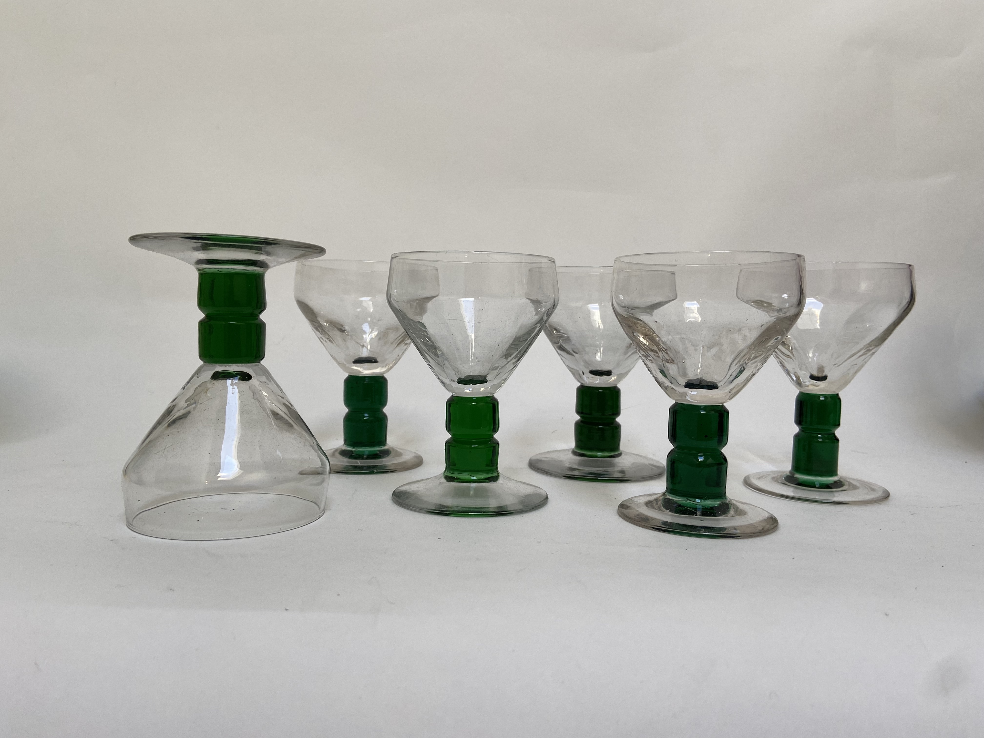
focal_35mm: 26
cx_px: 492
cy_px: 369
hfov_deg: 67.3
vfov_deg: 53.1
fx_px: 739
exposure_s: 1/100
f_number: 1.8
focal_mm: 4.25
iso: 40
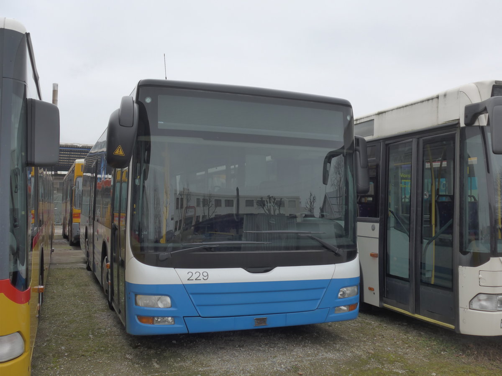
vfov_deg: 39.7
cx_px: 251
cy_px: 188
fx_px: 522
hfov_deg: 51.4
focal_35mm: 36
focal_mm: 7.5
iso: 160
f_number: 2.4
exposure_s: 1/640
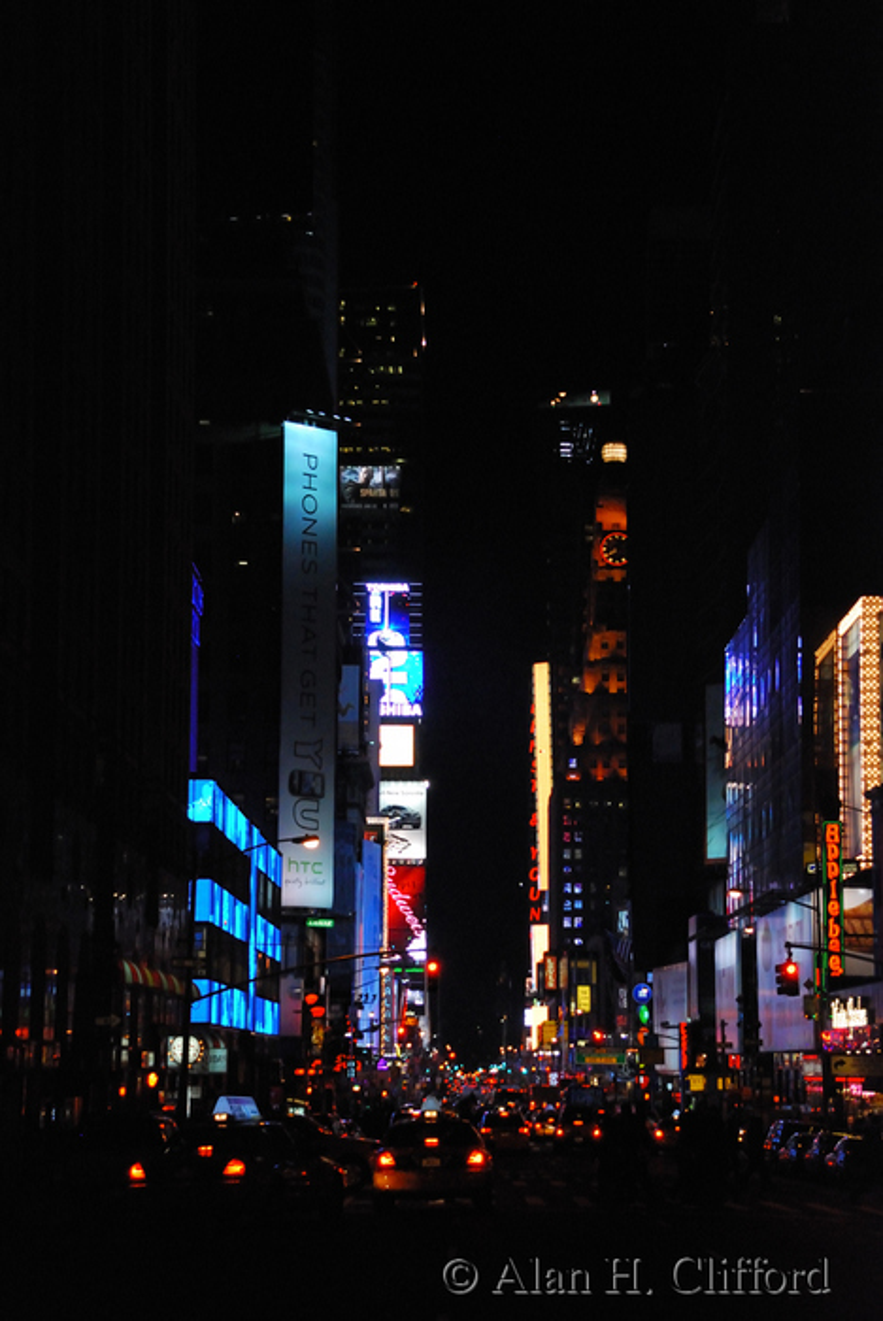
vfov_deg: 24.6
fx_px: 3029
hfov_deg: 16.6
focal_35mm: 82
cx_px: 442
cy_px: 660
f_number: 4.8
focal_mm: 55
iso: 1600
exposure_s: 1/200
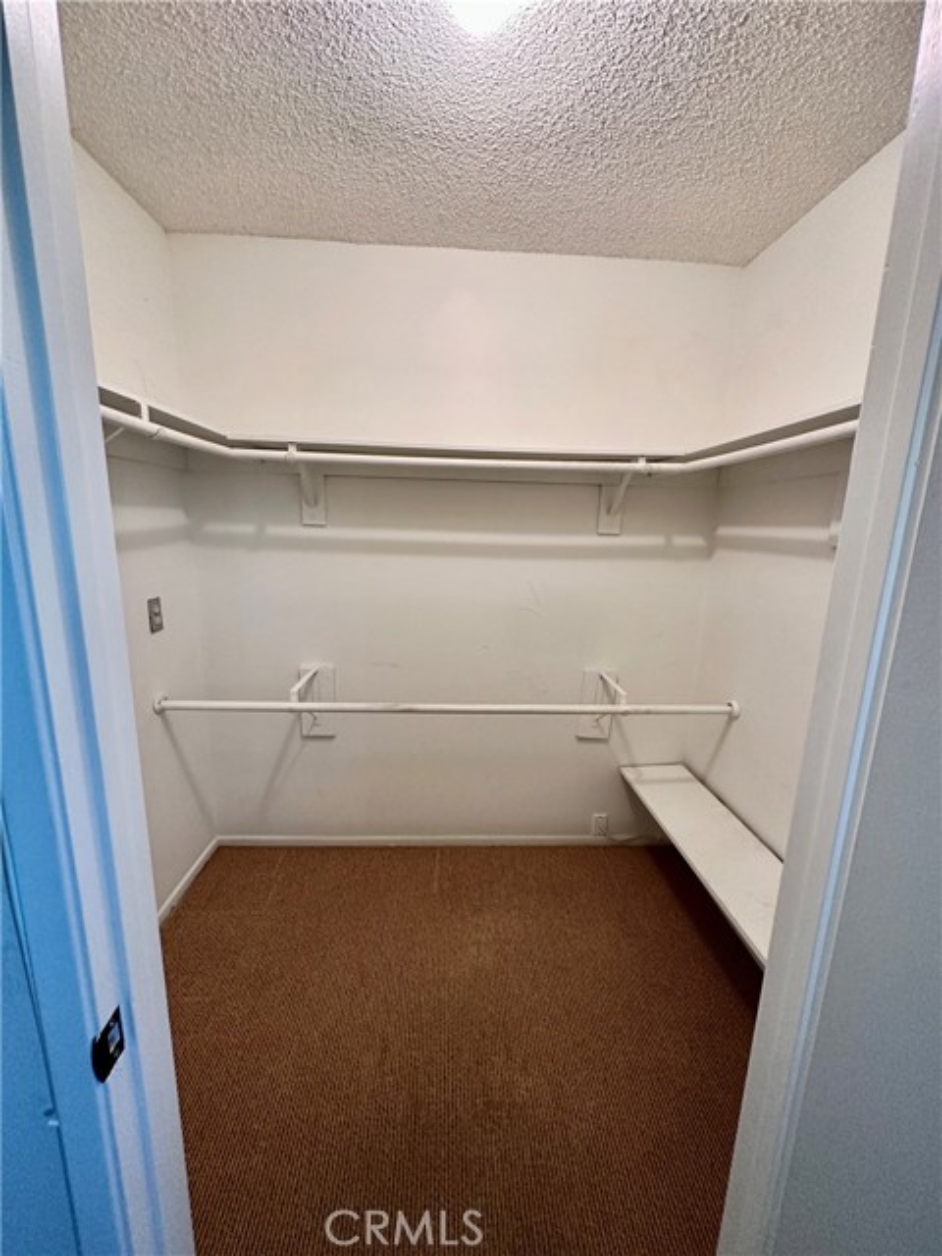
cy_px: 628
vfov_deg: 102.1
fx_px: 508
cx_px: 471
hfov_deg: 85.7
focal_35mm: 14
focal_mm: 2.22
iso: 320
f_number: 2.2
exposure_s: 1/60
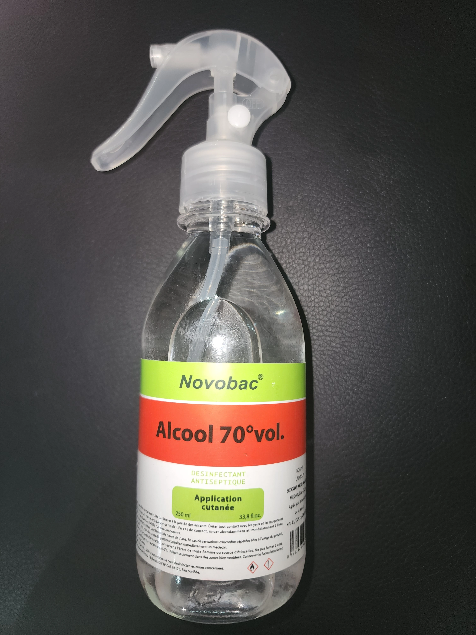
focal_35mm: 23
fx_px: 422
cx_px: 238
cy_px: 318
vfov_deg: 73.9
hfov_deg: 58.9
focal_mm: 6.4
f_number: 1.8
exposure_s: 1/24
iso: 100
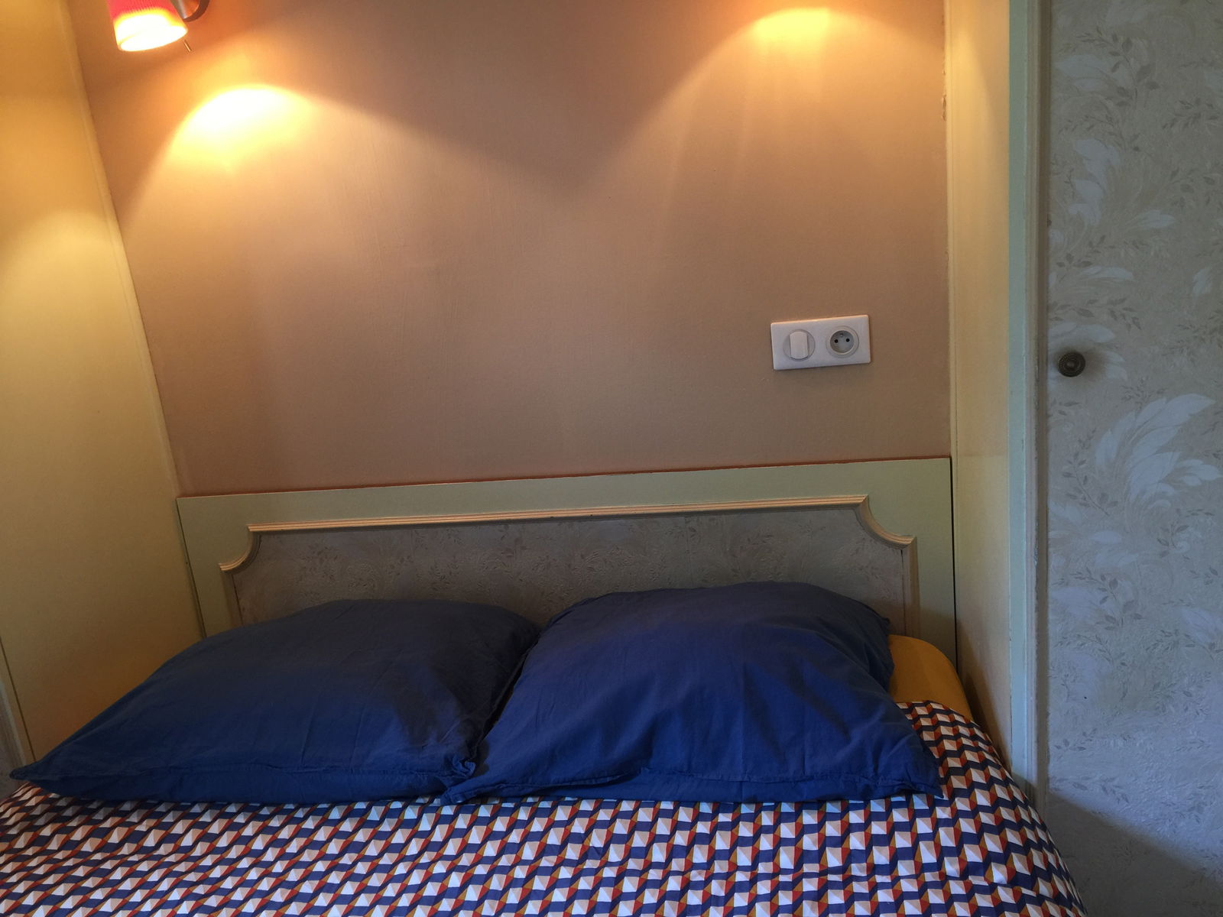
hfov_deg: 61.7
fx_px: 1025
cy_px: 458
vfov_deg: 48.2
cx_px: 612
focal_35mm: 29
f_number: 2.2
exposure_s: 1/17
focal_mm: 4.15
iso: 50
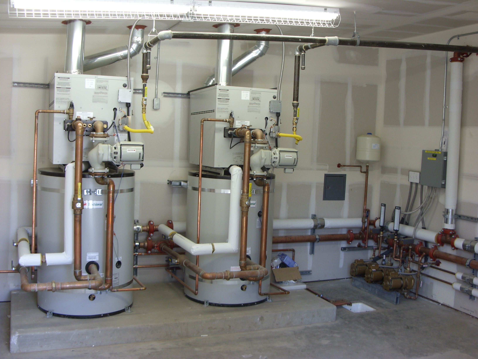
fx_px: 525
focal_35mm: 38
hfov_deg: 49.0
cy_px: 180
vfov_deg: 37.7
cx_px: 239
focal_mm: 6.3
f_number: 2.8
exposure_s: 1/30
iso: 100
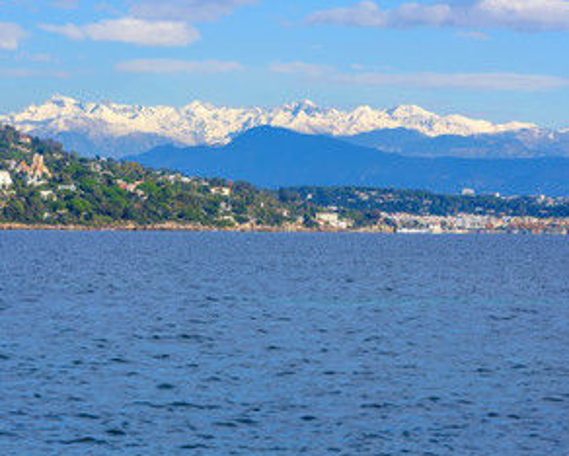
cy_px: 253
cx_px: 301
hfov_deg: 9.8
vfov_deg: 7.9
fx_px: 3320
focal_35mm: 197
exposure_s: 1/640
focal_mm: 200
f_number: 11
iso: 320
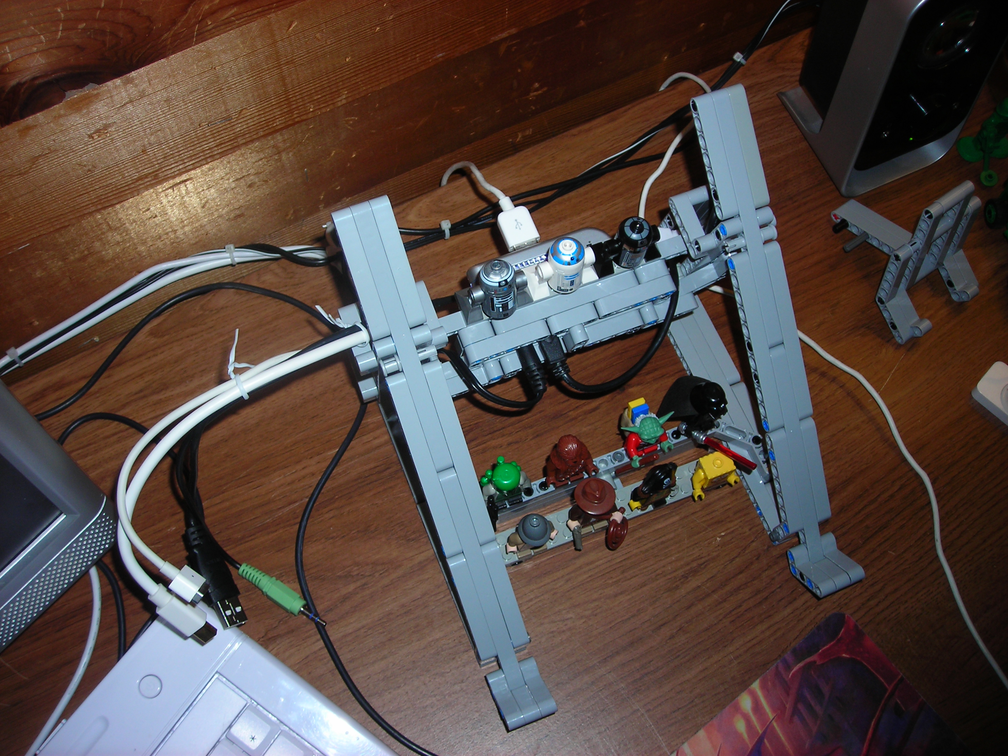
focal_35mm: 38
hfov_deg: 49.0
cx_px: 504
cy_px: 378
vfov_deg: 37.7
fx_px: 1107
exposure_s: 1/60.1
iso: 50
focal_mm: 6.3
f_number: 3.2
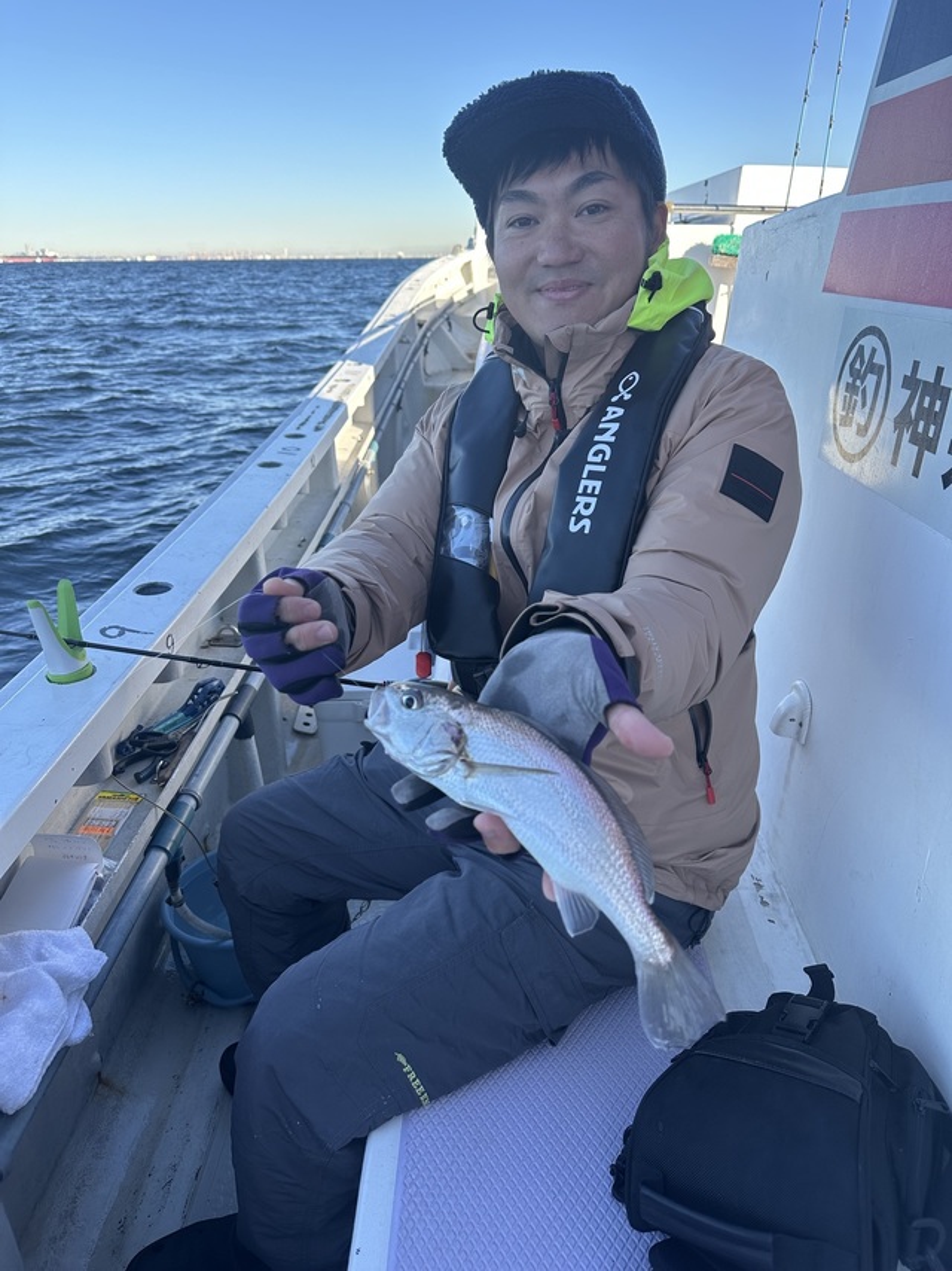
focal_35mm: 24
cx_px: 476
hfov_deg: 56.8
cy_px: 636
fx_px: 880
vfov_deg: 71.6
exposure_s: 1/879
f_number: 1.78
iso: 80
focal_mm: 6.86
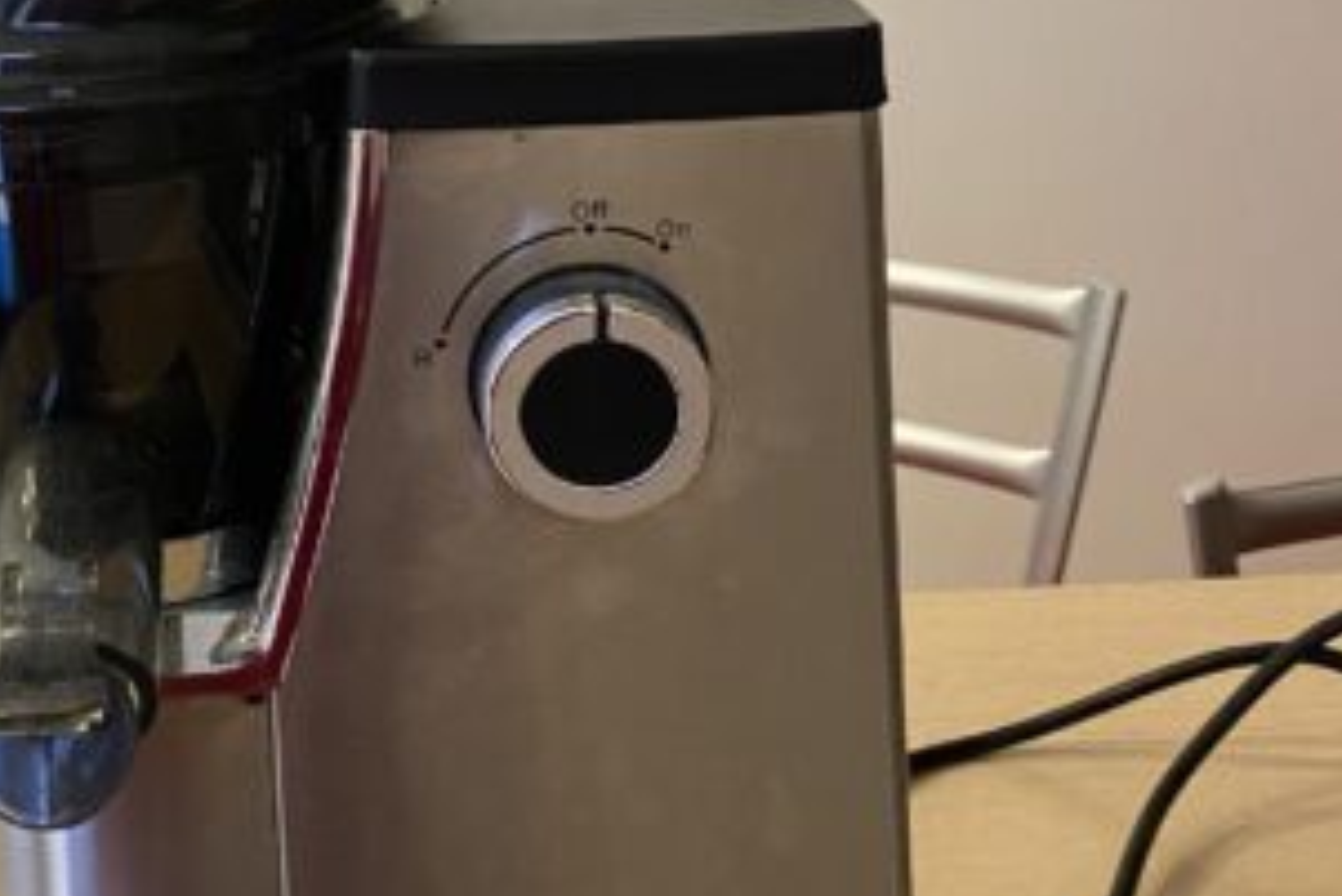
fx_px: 1716
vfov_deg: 28.7
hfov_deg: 41.0
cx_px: 276
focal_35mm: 46
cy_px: 185
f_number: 1.8
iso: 250
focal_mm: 4.25
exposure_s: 1/50
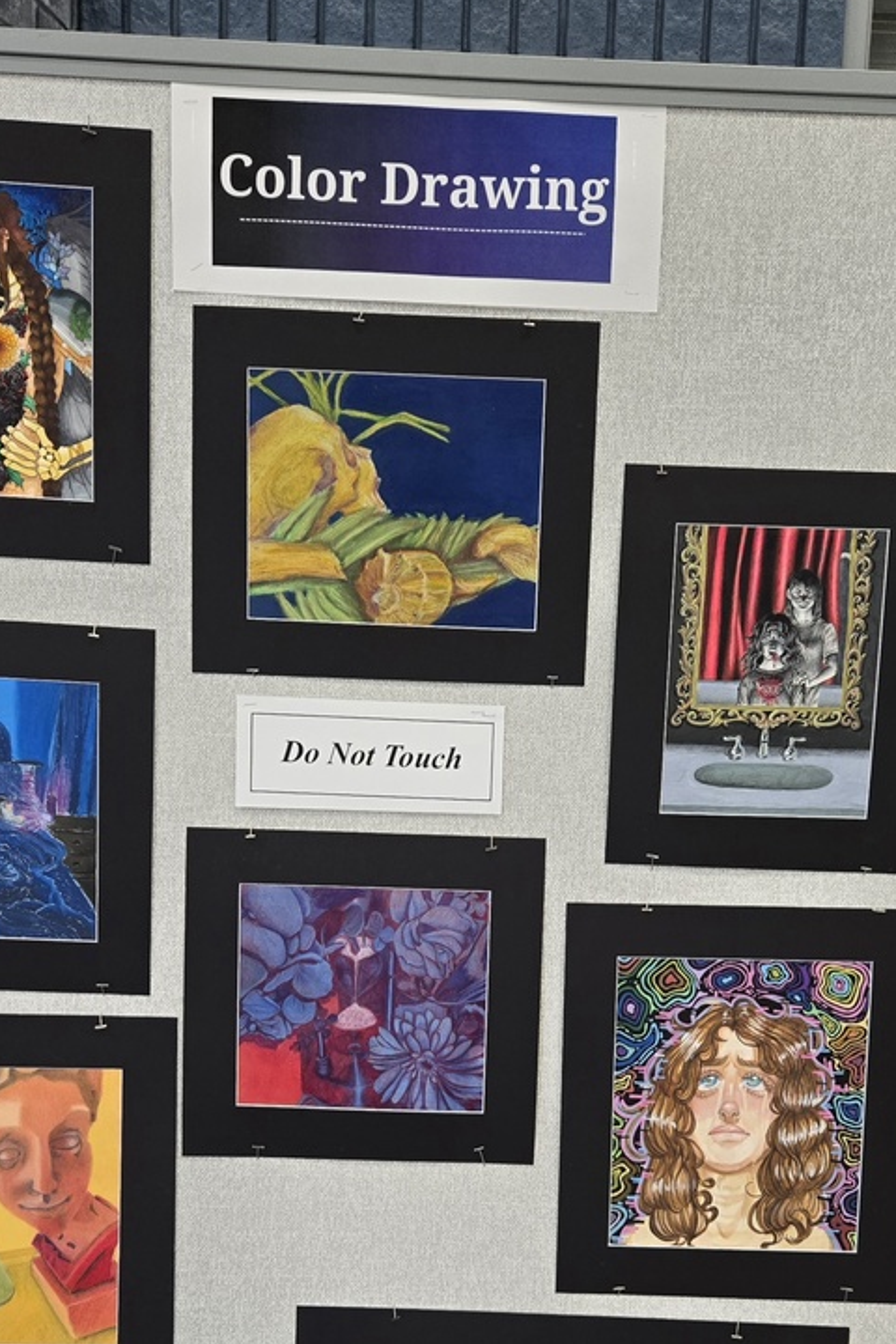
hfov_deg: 38.9
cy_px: 875
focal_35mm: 34
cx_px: 409
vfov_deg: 54.9
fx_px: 1269
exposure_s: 1/120
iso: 200
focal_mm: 5.4
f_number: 1.8
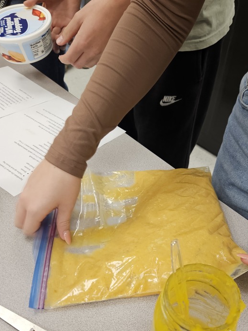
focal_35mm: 34
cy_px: 206
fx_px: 325
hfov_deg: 41.7
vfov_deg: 53.4
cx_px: 145
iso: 200
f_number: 1.8
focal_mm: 5.4
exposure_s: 1/120
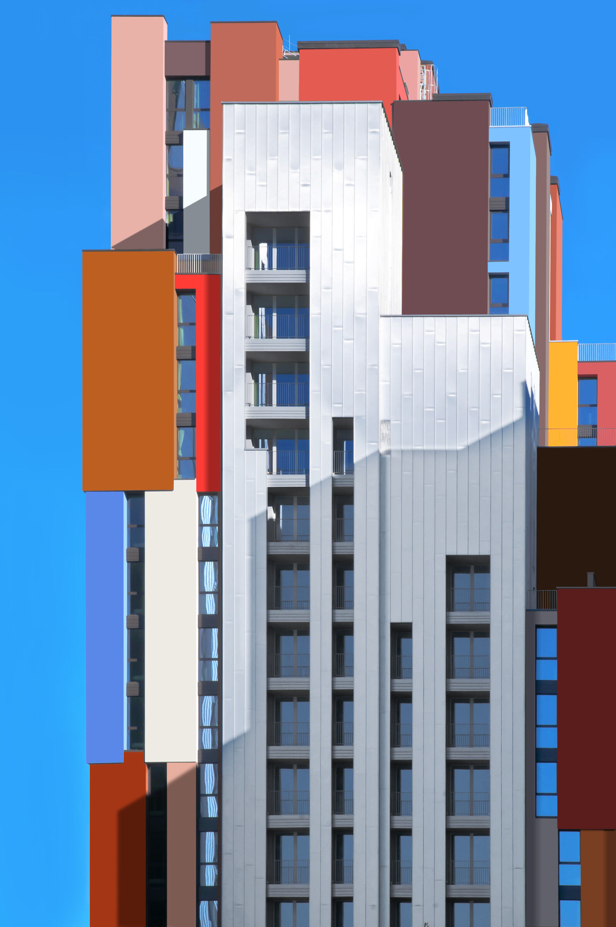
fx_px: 2239
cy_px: 464
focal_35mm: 87
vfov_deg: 23.4
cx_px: 308
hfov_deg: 15.7
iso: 200
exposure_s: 1/250
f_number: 18
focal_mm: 58
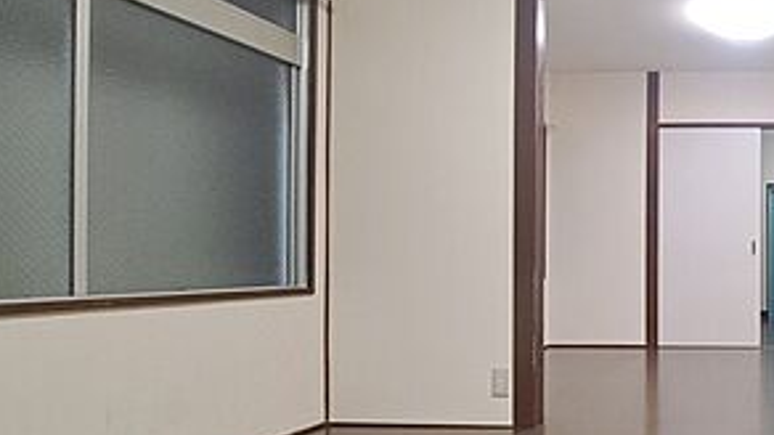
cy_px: 255
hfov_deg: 51.2
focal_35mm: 31
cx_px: 763
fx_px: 636
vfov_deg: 37.6
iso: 125
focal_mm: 1.74
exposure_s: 1/50
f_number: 2.2
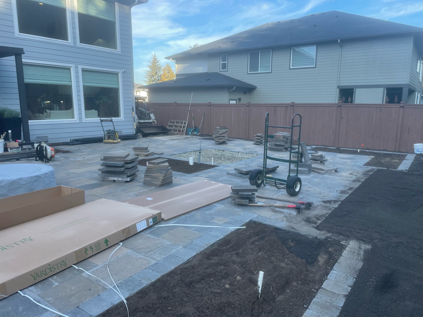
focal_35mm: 26
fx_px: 318
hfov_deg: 67.3
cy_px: 158
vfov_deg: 53.0
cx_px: 212
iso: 32
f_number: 1.6
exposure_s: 1/373
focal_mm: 4.2
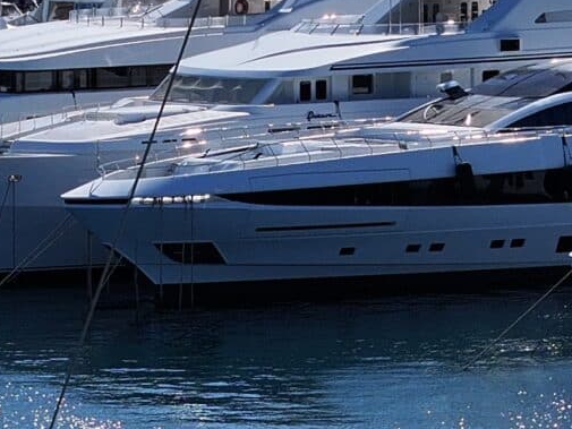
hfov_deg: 5.6
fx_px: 5867
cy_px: 538
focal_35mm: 355
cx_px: 164
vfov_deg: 4.2
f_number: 2.8
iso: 170
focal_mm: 19.35
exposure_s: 1/320
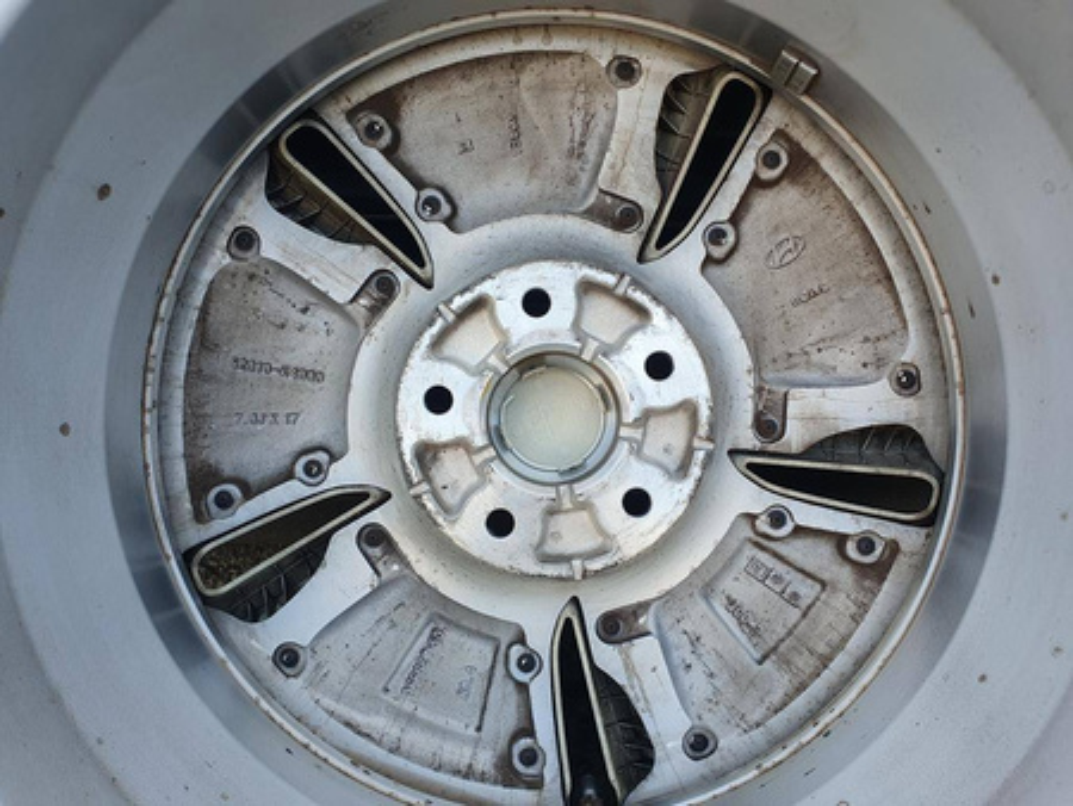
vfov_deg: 53.1
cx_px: 536
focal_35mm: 26
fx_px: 806
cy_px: 403
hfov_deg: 67.3
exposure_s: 1/153
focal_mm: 4.32
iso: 50
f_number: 2.4
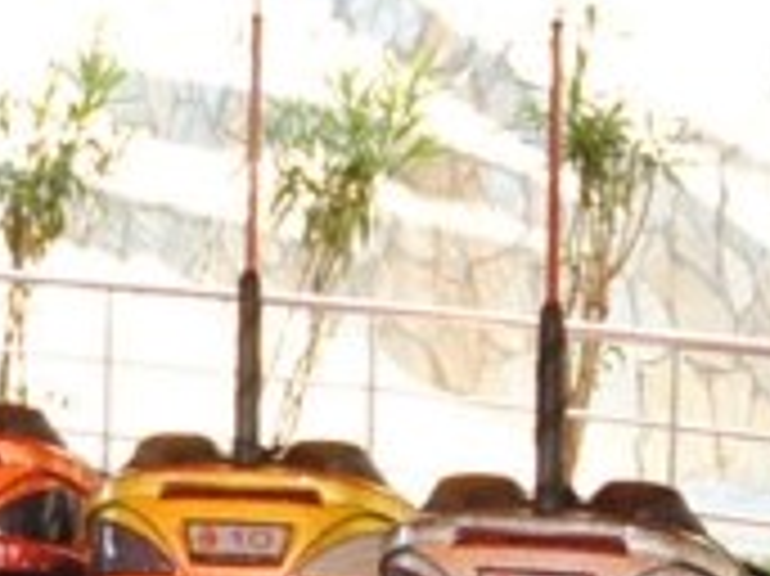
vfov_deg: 6.9
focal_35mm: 213
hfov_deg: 9.3
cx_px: 457
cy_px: 788
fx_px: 4735
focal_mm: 22
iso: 200
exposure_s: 1/60
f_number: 4.5
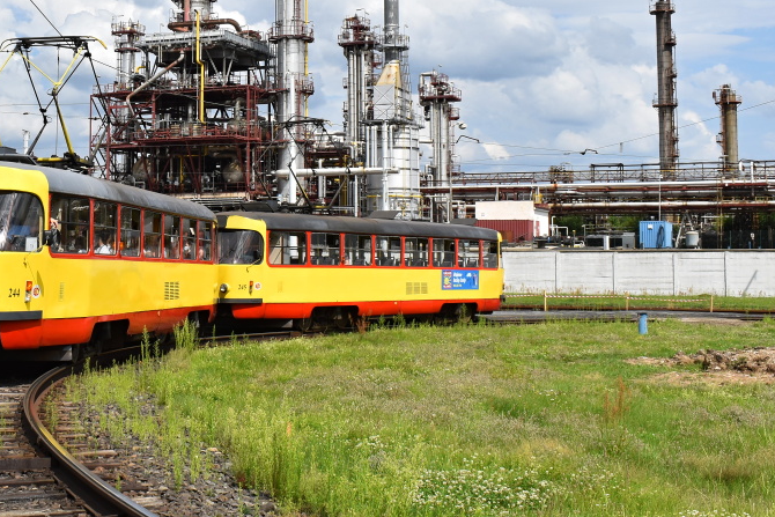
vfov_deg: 25.4
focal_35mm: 53
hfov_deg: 36.8
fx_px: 1136
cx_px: 192
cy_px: 153
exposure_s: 1/500
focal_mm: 23
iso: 200
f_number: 11
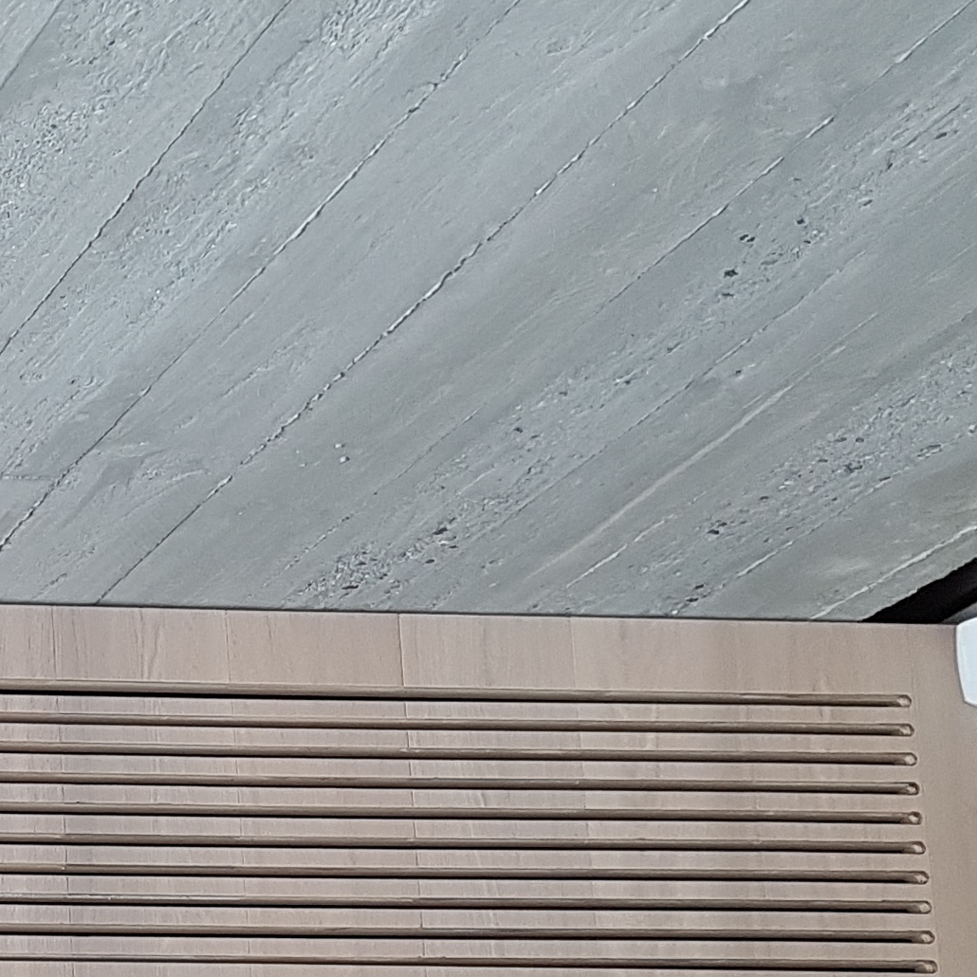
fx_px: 2874
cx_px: -923
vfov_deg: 17.9
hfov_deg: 15.7
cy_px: 1318
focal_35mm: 90
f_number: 1.7
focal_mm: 4.2
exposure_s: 1/50
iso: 80
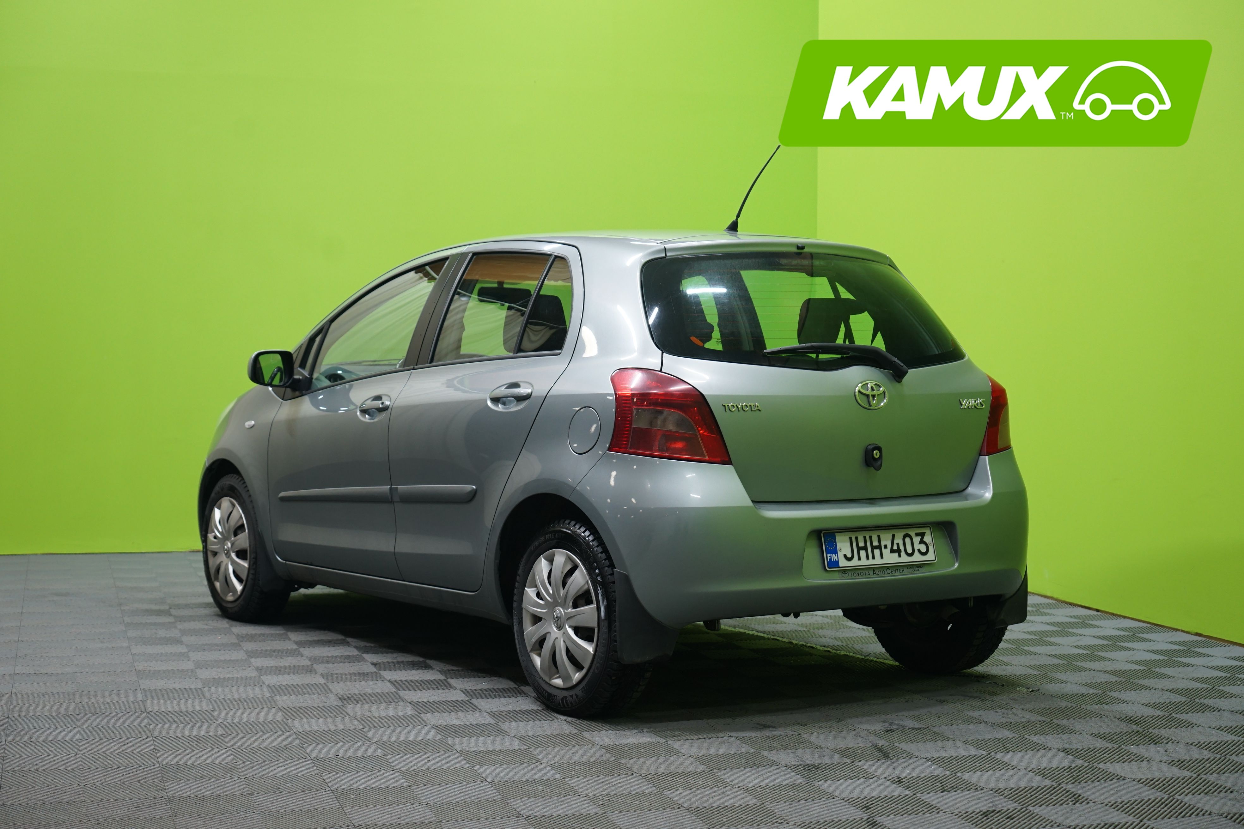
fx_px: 1935
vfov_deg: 24.2
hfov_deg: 35.6
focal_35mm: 56
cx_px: 622
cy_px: 414
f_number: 4.5
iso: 640
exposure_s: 1/15
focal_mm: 56
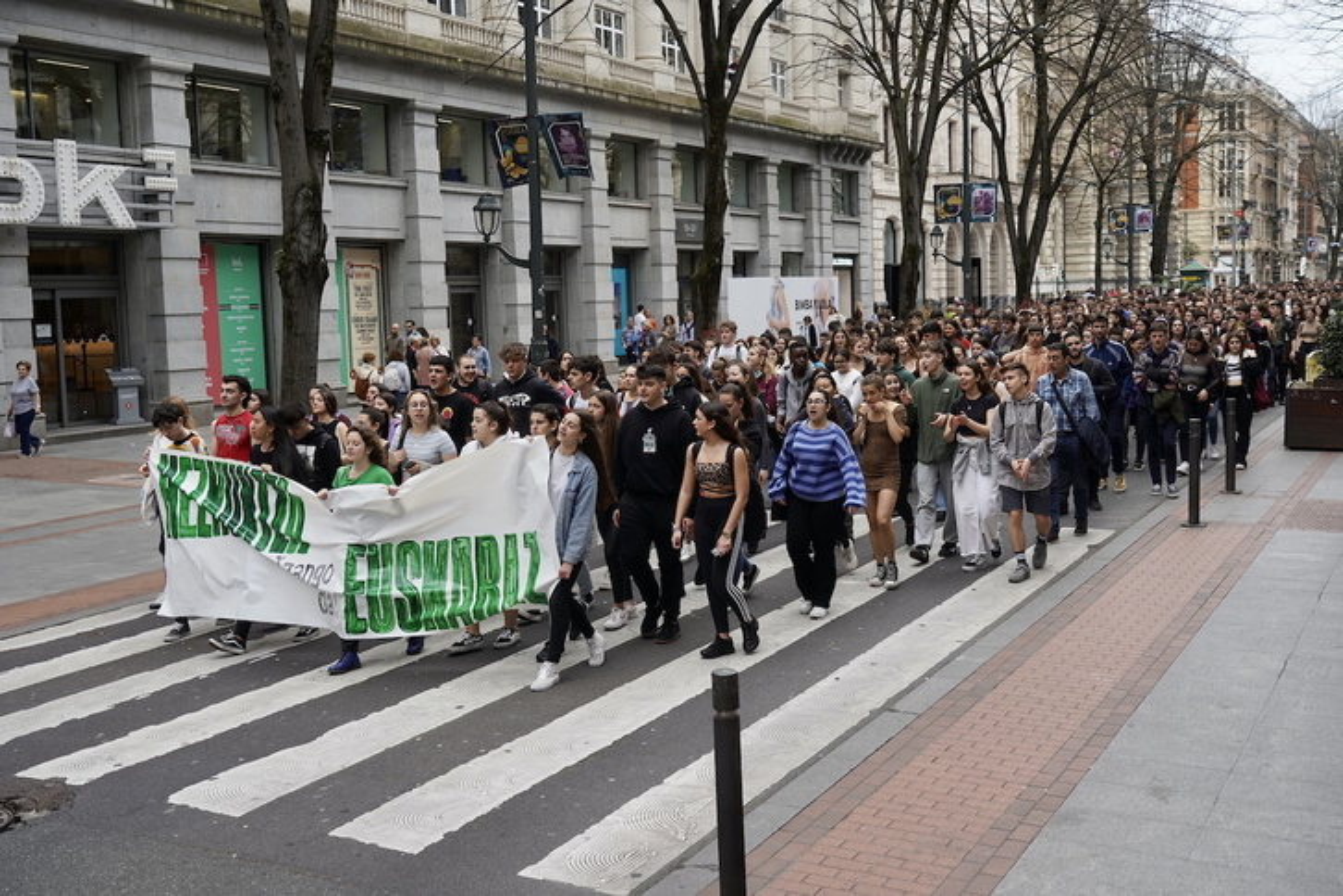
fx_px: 1455
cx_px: 672
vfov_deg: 34.2
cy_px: 448
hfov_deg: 49.6
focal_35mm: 39
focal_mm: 39
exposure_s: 1/400
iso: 250
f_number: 4.5
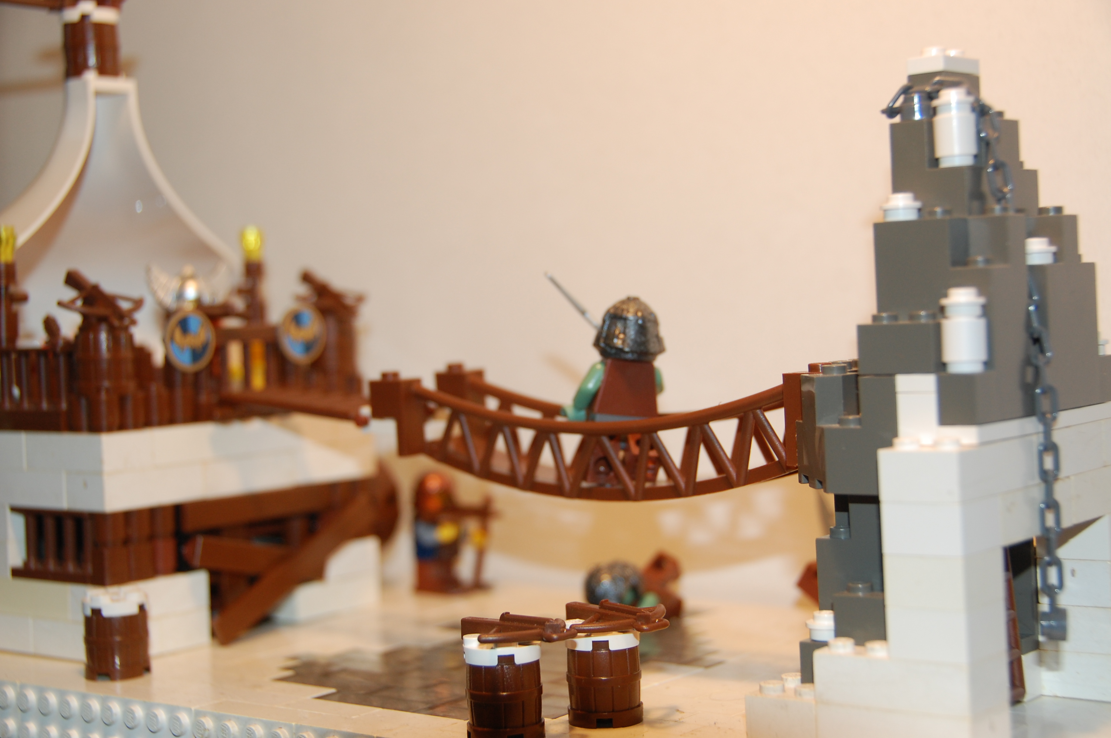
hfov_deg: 31.9
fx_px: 1943
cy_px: 369
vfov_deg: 21.5
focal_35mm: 63
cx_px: 556
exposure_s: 1/60
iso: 400
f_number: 4.5
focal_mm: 42
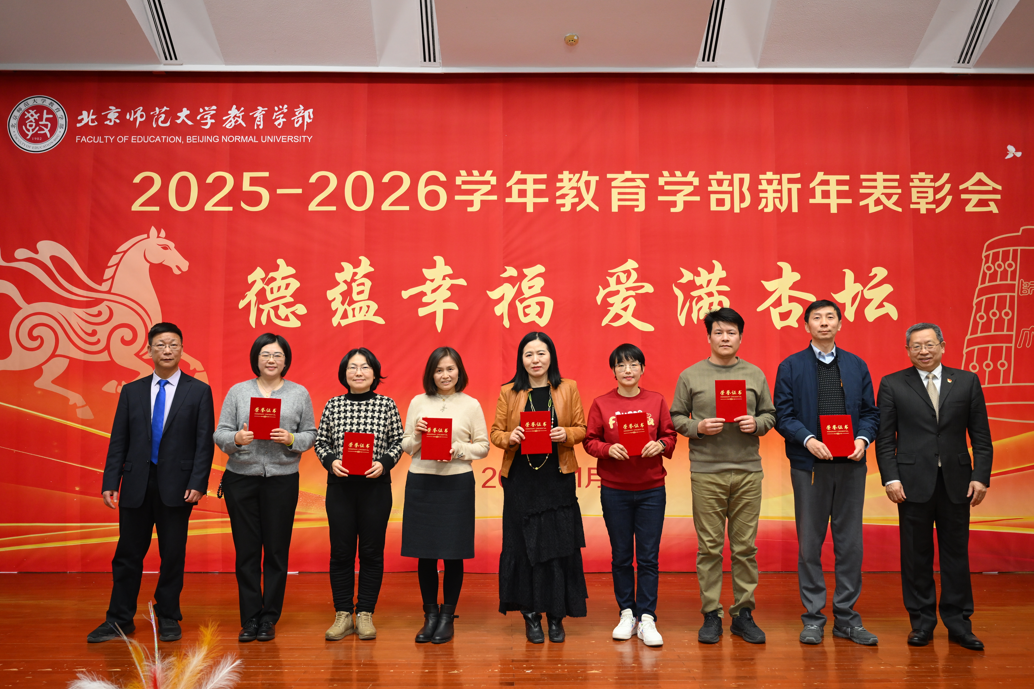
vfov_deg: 42.3
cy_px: 341
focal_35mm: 31
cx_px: 533
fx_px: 890
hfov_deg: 60.3
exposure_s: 1/160
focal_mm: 30
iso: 1250
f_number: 3.5
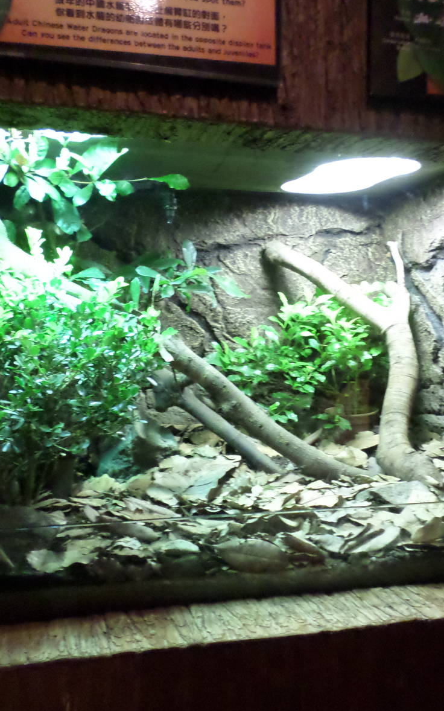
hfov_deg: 35.2
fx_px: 697
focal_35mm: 36
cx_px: 270
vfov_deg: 54.0
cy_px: 359
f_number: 2.5
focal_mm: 4.5
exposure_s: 1/30
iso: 640
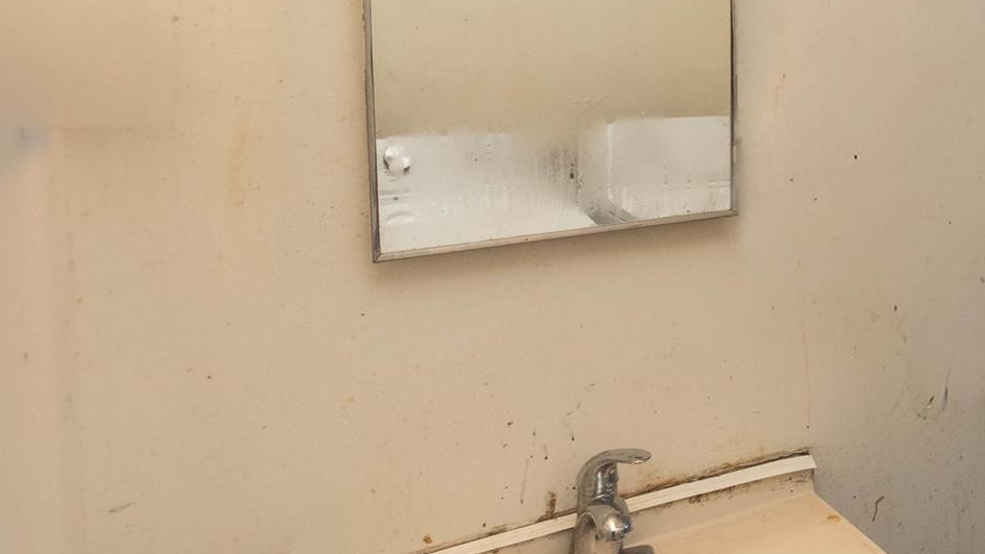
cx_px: 1053
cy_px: 236
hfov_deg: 45.5
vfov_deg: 34.6
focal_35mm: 34
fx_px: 888
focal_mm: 10
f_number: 5.6
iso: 1600
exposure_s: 1/60
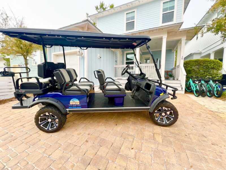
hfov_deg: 106.2
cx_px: 113
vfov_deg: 89.9
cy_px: 85
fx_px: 85
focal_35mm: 13
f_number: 1.8
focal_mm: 1.57
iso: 32
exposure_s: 1/277
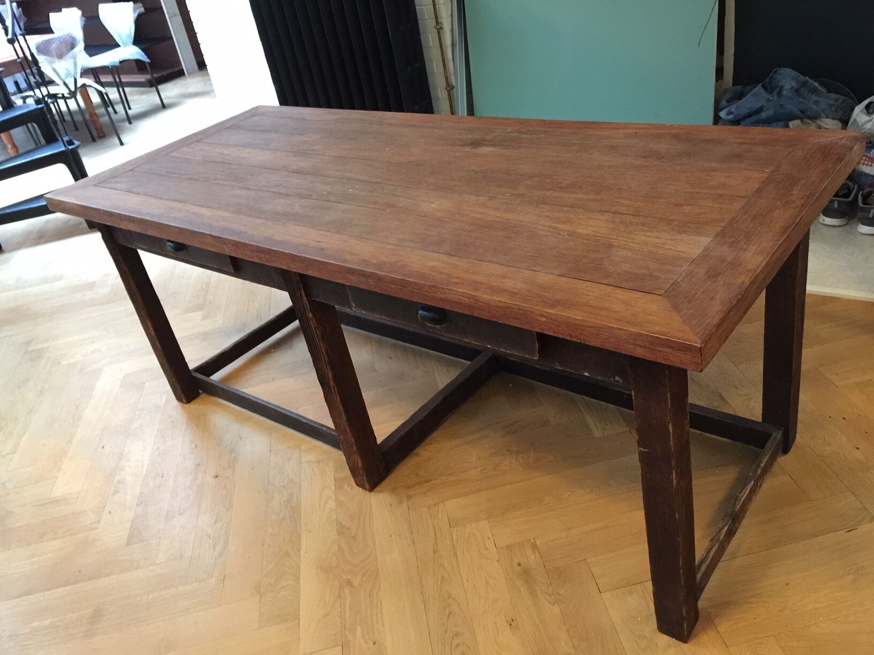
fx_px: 732
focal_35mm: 29
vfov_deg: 48.2
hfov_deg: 61.7
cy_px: 328
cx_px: 437
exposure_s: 1/8
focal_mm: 4.15
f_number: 2.2
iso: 200
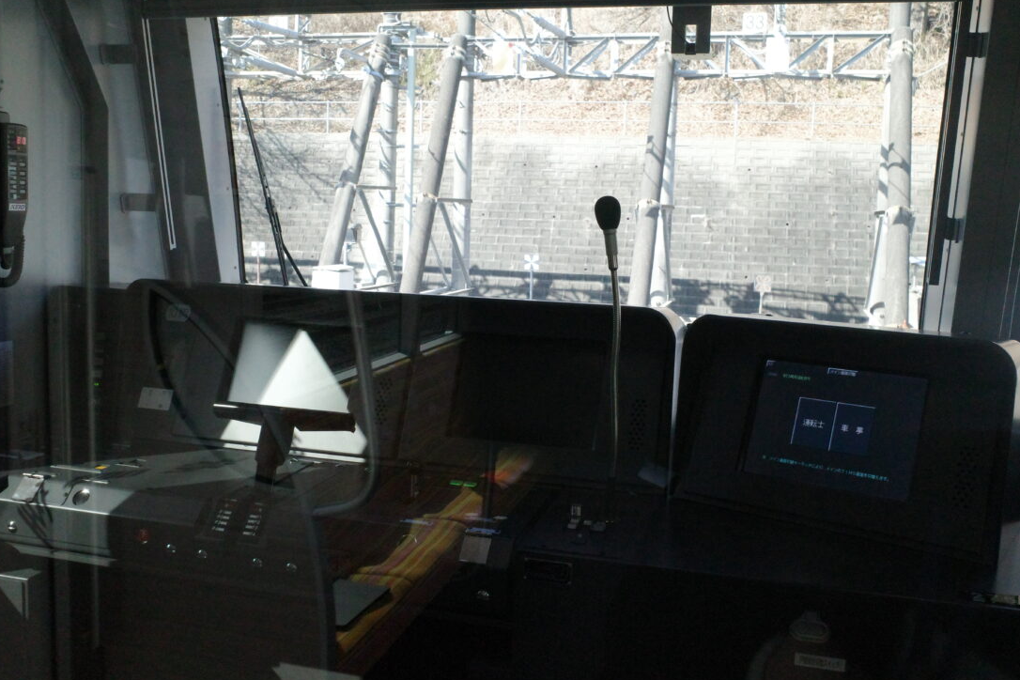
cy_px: 312
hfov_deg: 57.2
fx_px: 935
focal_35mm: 33
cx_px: 501
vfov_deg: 39.9
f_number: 5.6
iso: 6400
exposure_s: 1/1600
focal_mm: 18.3
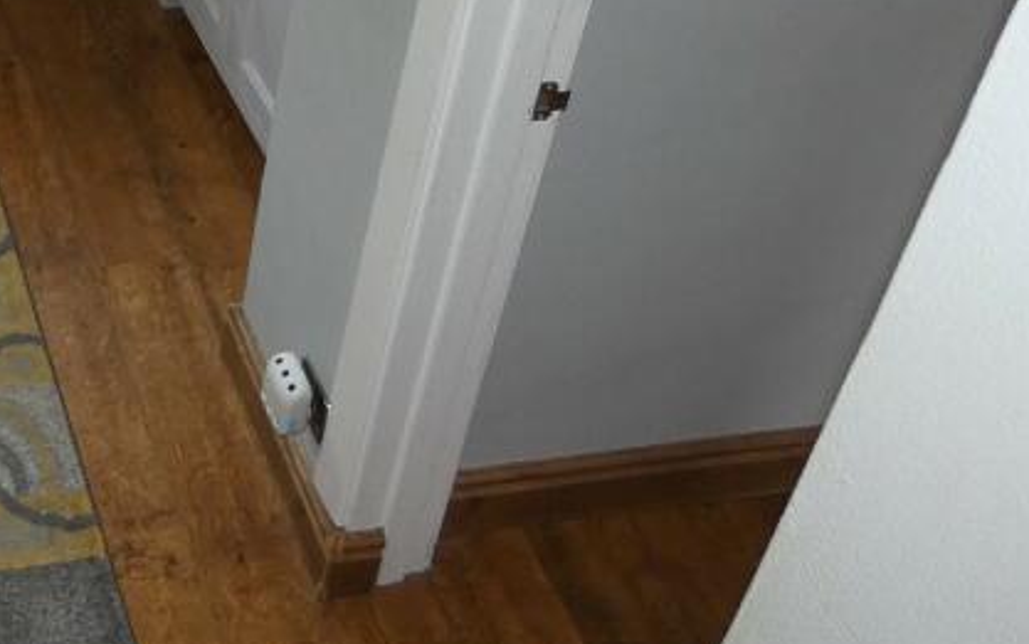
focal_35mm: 52
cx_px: -168
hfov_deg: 32.8
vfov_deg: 22.0
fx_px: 1459
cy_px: -227
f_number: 2.8
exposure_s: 1/60
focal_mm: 3.6
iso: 200
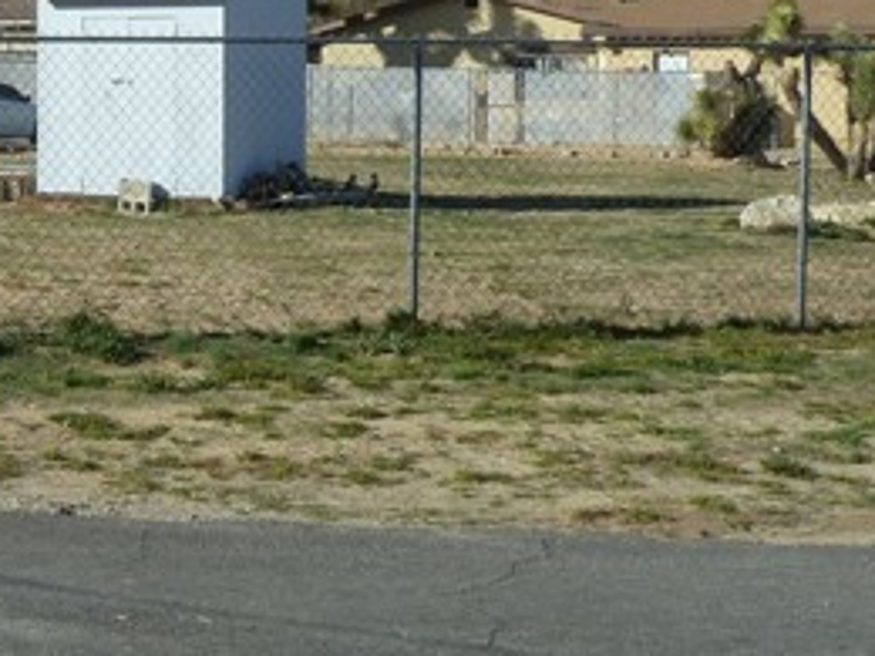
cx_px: -158
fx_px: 2300
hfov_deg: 20.3
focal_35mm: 91
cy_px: 252
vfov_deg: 16.2
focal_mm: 6.1
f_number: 5
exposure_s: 1/400
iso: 80
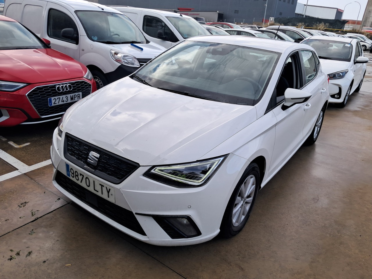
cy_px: 140
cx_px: 186
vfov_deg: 51.4
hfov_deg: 65.3
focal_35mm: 27
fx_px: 290
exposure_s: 1/145
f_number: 1.8
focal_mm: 4
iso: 50
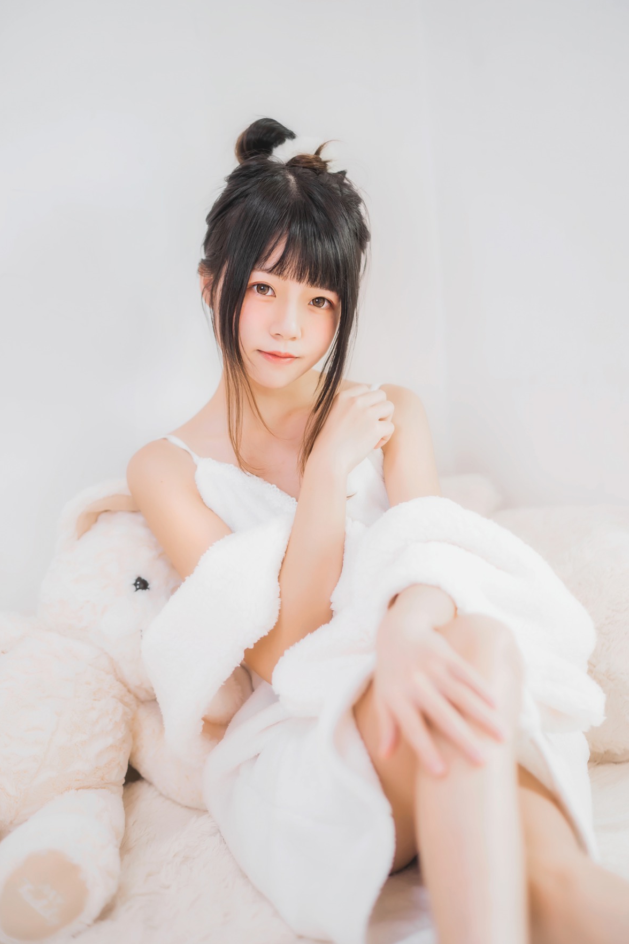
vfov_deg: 38.9
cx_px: 311
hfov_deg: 26.5
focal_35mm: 51
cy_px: 480
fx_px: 1337
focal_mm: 50
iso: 250
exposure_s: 1/160
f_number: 1.4
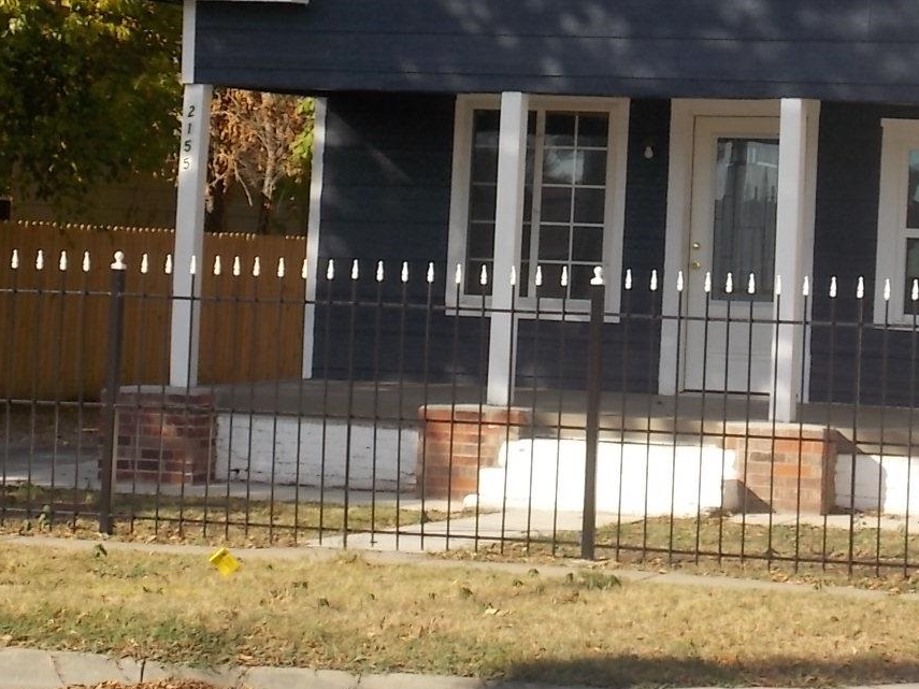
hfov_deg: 15.0
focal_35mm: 131
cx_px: 555
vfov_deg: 11.3
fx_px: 3477
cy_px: 197
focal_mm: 12.5
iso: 80
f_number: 4.2
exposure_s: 1/400
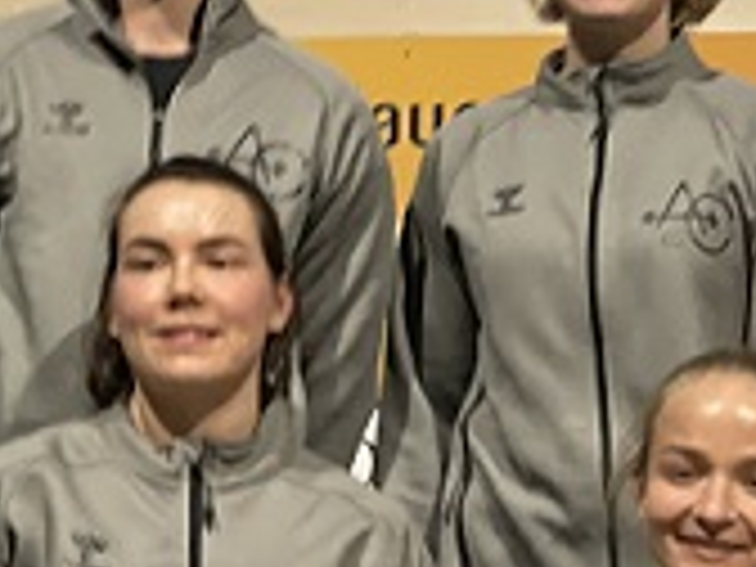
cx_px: 1012
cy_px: 508
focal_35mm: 200
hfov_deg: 9.7
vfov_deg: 7.4
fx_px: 4368
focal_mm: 6
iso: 500
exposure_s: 1/20
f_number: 2
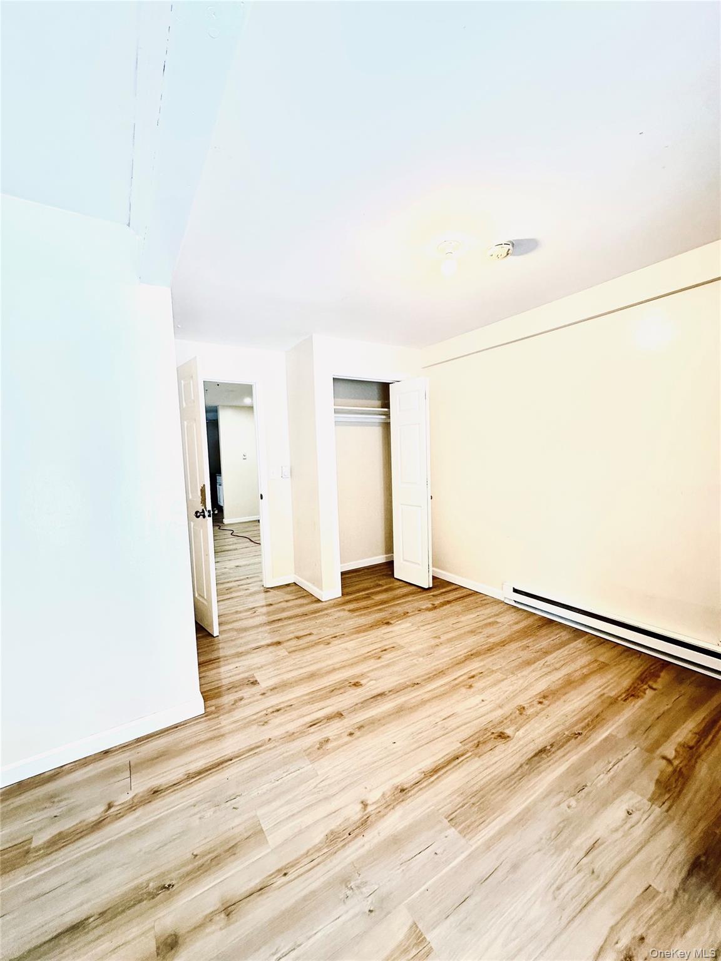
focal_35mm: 14
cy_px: 480
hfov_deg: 85.7
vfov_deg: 102.1
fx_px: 389
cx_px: 360
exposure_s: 1/120
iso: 160
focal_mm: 2.22
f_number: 2.2
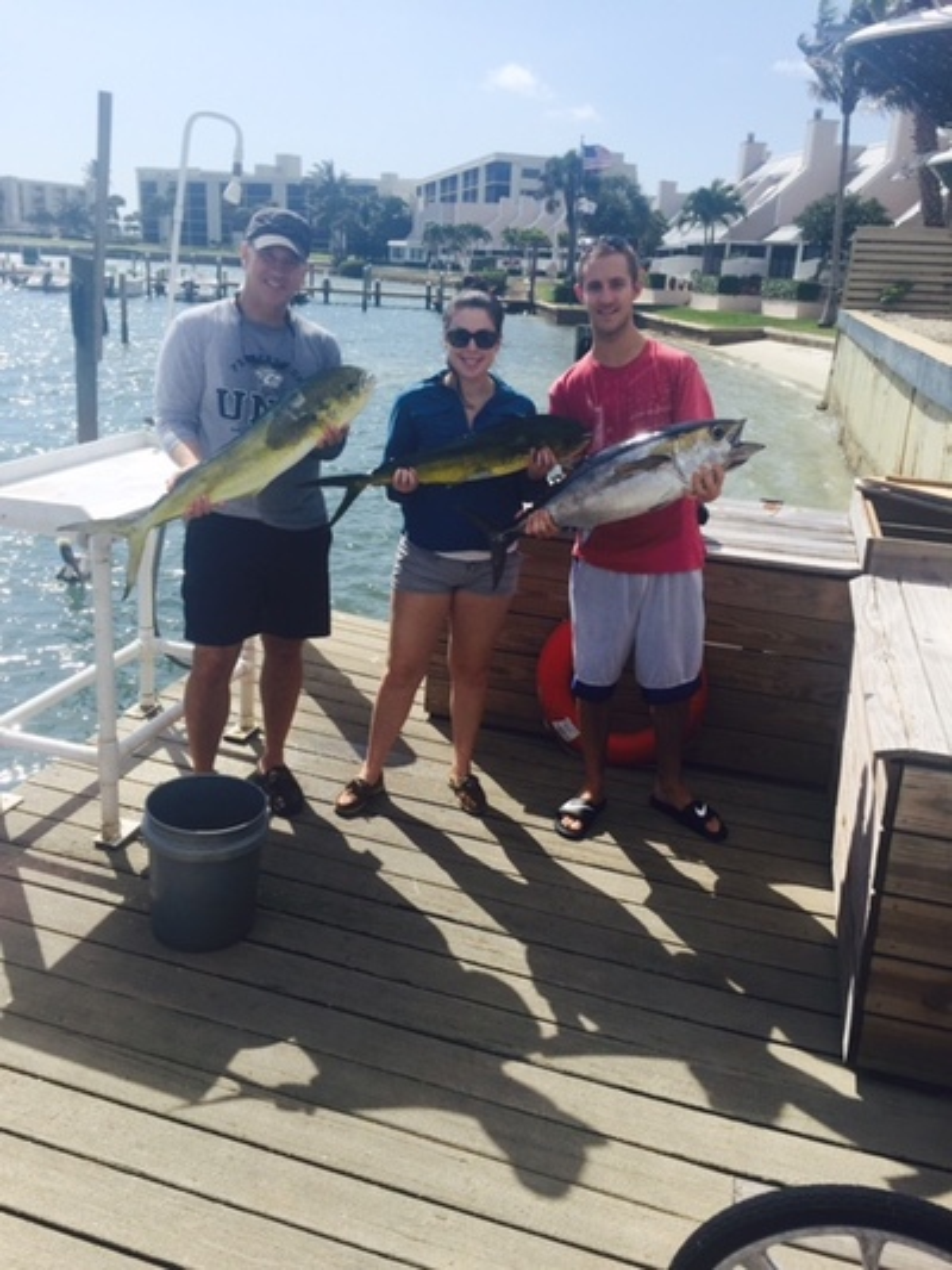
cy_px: 635
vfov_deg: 61.6
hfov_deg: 48.2
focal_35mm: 29
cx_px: 476
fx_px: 1063
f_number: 2.2
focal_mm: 4.15
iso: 32
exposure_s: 1/2639
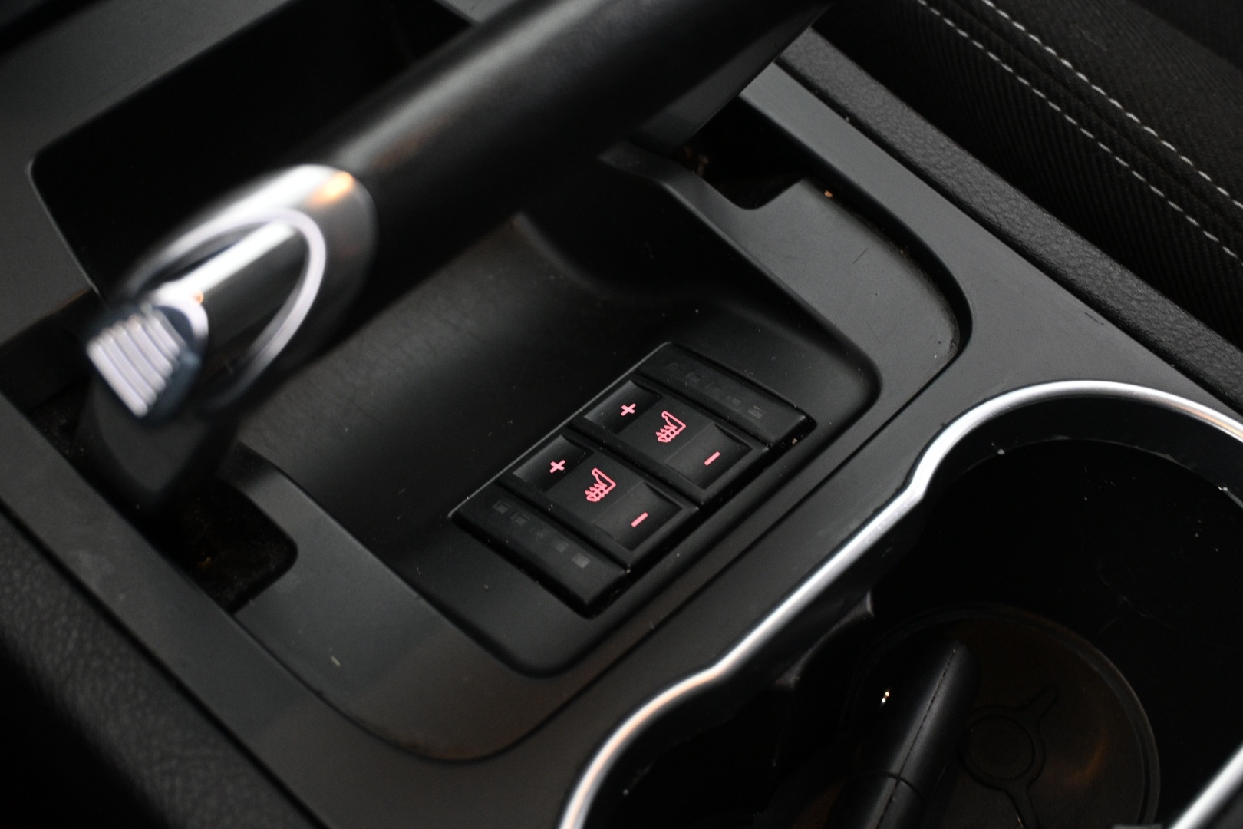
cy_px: 414
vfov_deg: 28.5
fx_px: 1631
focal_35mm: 47
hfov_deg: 41.7
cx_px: 622
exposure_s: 1/15
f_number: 5
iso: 1600
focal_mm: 31.5
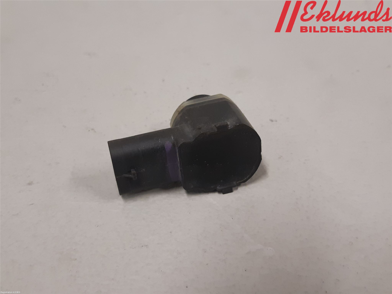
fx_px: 294
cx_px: 196
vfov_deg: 53.1
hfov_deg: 67.3
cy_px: 147
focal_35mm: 26
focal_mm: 3.93
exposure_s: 1/50
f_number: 1.7
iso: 160
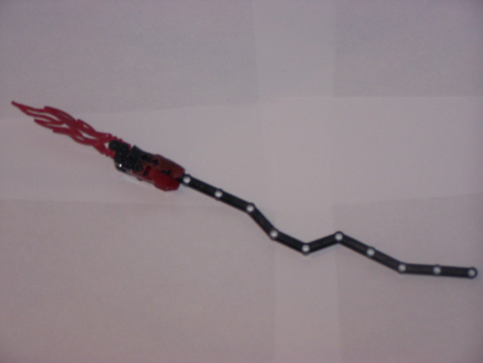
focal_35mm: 139
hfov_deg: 14.2
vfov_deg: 10.7
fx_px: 1941
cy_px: 182
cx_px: 242
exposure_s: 1/100
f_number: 3.2
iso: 160
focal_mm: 23.1
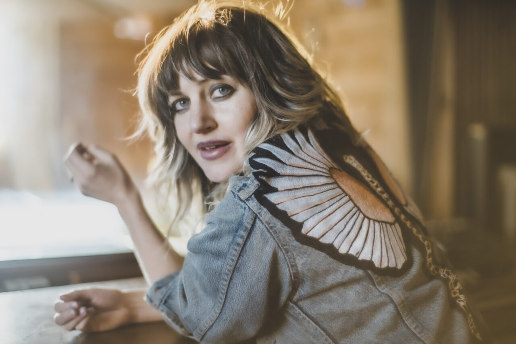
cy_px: 172
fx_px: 717
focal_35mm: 50
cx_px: 258
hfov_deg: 39.6
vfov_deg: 27.0
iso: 640
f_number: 1.4
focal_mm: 50
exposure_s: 1/640
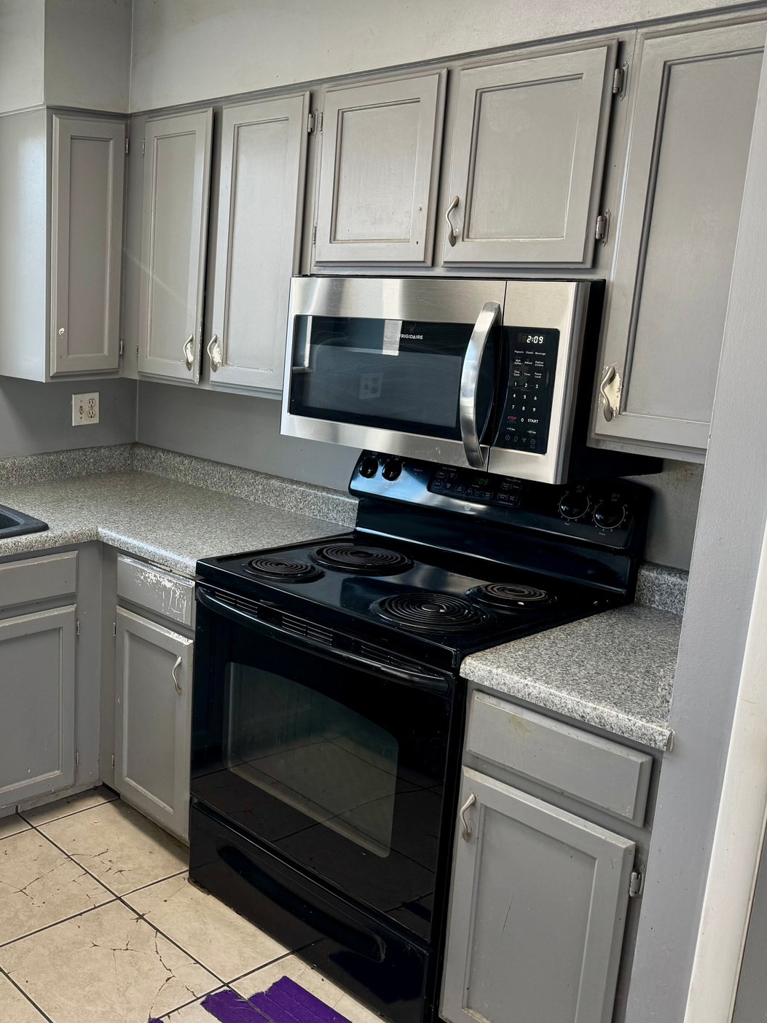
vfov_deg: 52.6
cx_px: 28
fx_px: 1034
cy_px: 496
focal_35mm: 35
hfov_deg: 37.1
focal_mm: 6.76
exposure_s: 1/152
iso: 80
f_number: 1.78
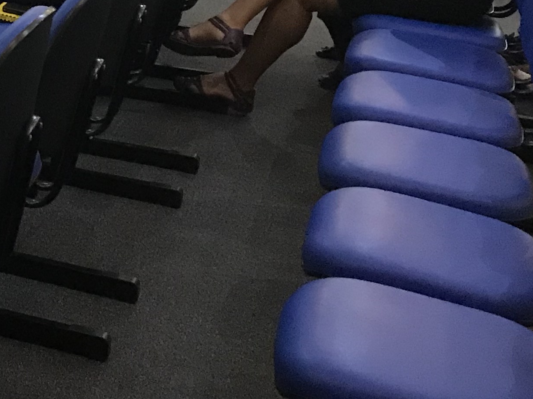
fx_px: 1416
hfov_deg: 18.3
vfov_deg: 14.8
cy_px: -213
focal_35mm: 92
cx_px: -328
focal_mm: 3.99
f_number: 1.8
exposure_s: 1/15
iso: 80
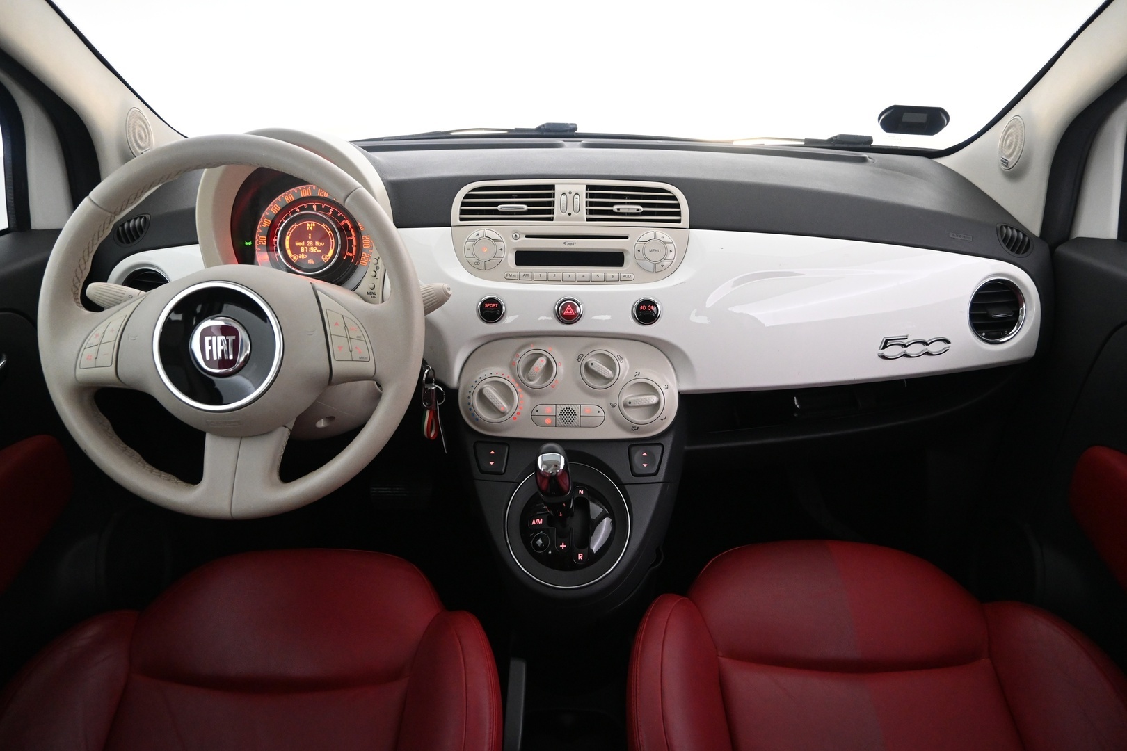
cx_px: 564
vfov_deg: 53.1
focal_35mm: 24
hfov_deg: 73.7
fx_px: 751
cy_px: 376
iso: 2500
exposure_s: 1/50
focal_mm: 16
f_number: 3.5
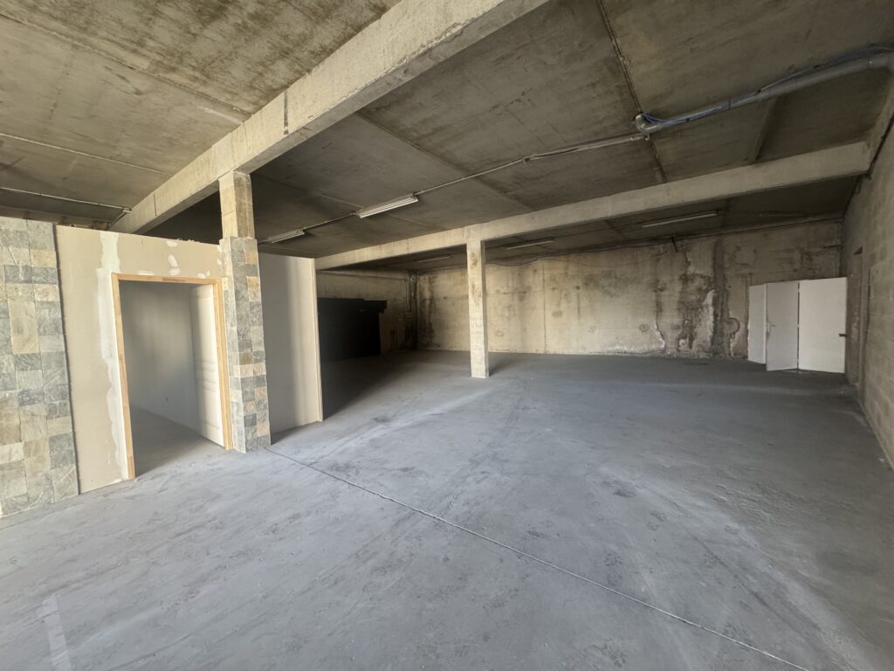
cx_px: 447
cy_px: 336
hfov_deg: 102.1
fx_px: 362
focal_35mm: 14
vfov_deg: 85.7
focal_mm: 2.22
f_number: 2.2
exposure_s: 1/99
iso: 320
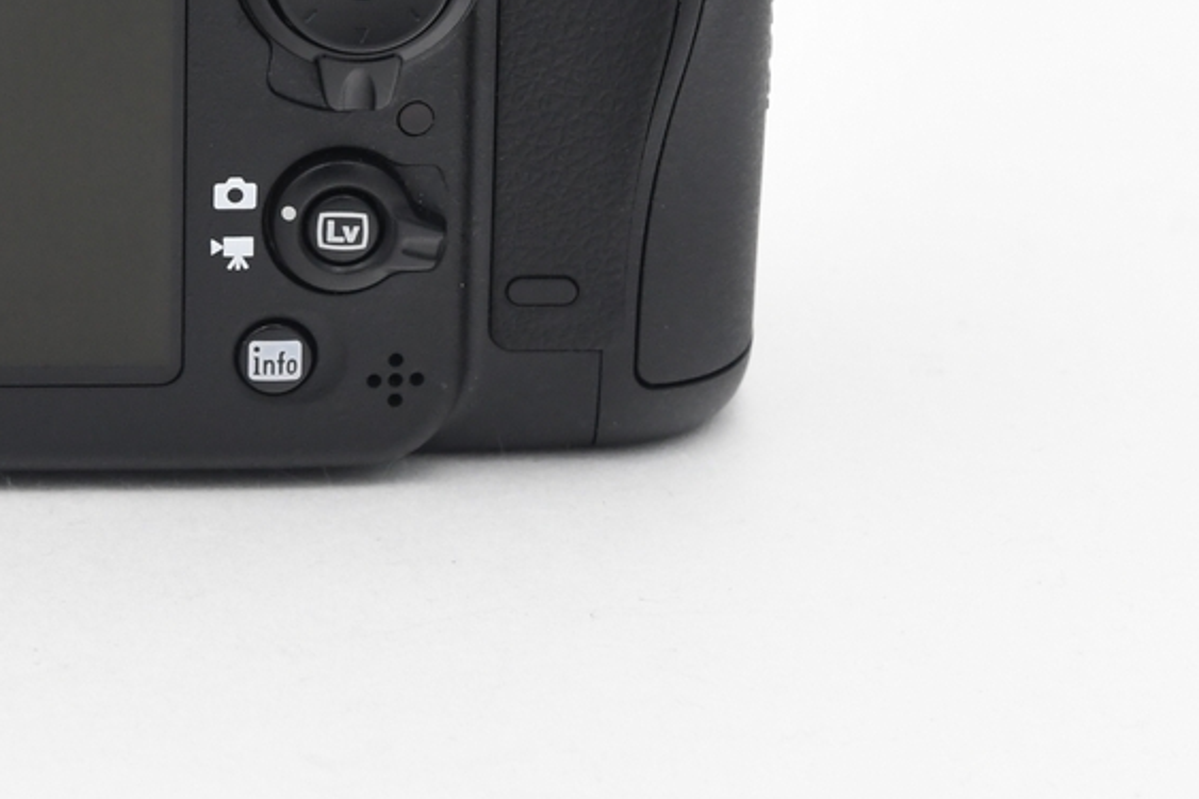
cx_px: -66
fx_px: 6659
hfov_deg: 10.2
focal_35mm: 200
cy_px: -136
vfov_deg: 6.8
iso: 1250
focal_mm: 50
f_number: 8
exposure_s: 1/125
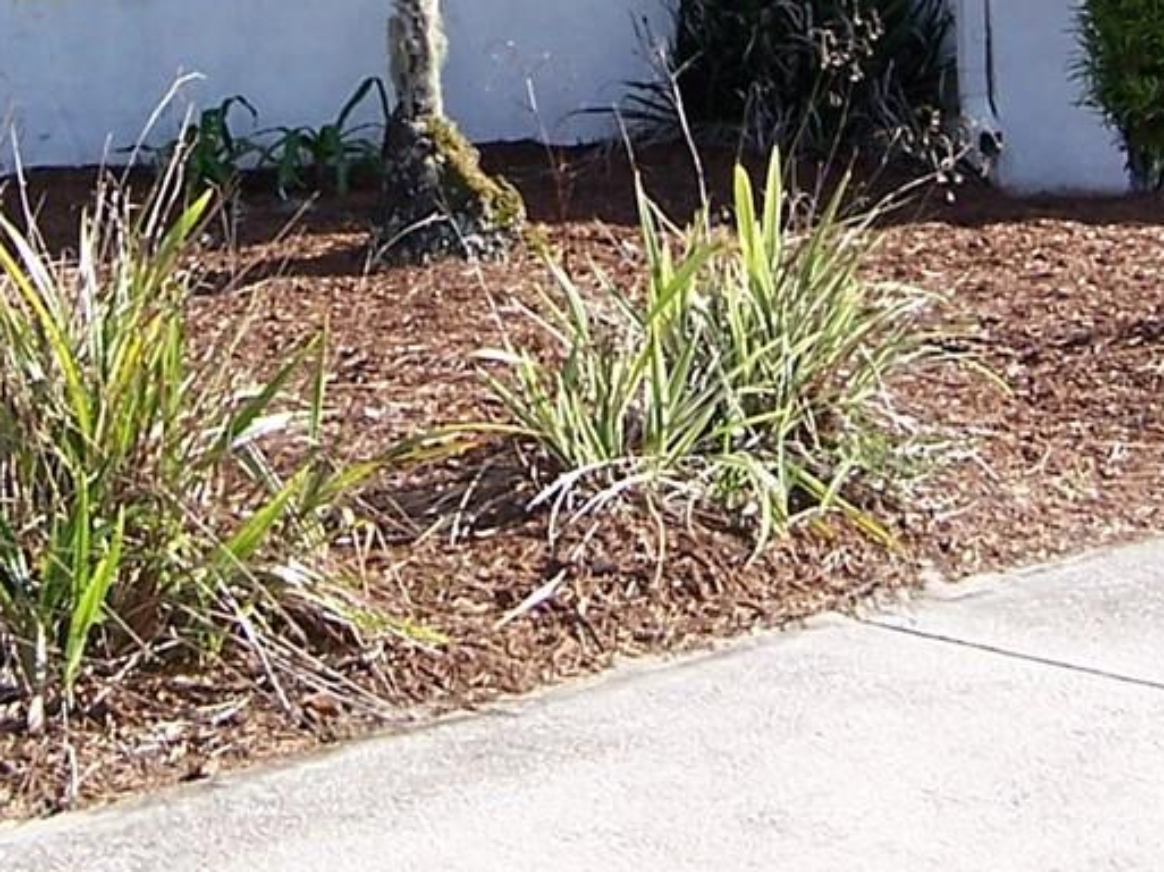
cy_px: -254
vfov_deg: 13.8
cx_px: 522
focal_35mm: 103
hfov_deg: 19.1
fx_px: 3461
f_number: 3.4
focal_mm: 5.5
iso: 80
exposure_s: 1/350
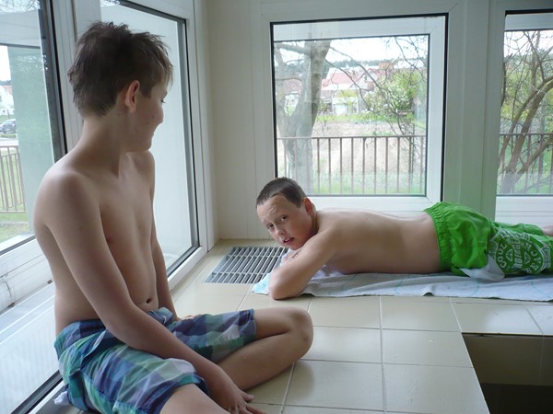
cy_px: 207
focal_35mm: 35
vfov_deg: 40.7
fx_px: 559
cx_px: 276
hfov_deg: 52.6
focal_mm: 5.8
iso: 200
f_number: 2.8
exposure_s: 1/80
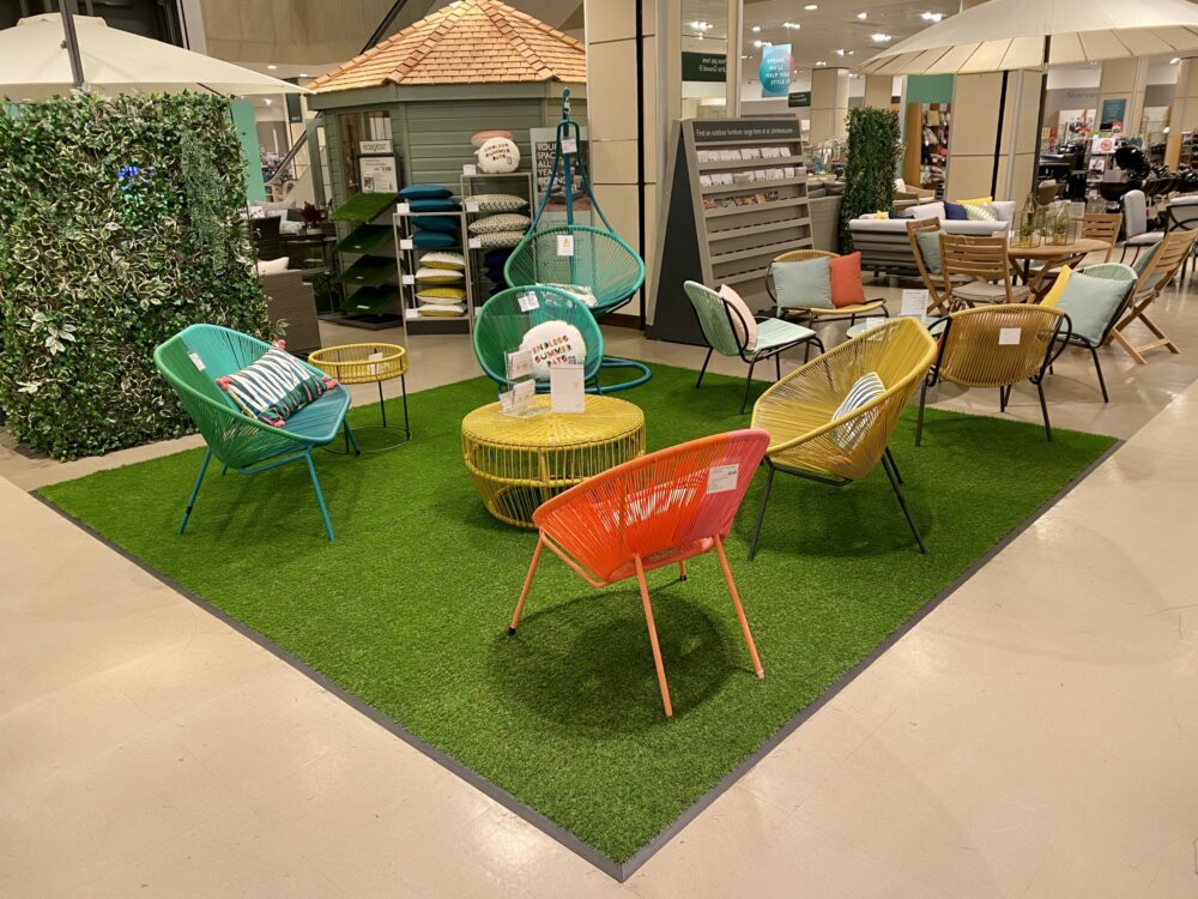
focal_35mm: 26
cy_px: 450
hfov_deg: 67.3
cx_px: 599
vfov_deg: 53.1
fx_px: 900
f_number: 1.8
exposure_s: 1/50
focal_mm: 4.25
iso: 80
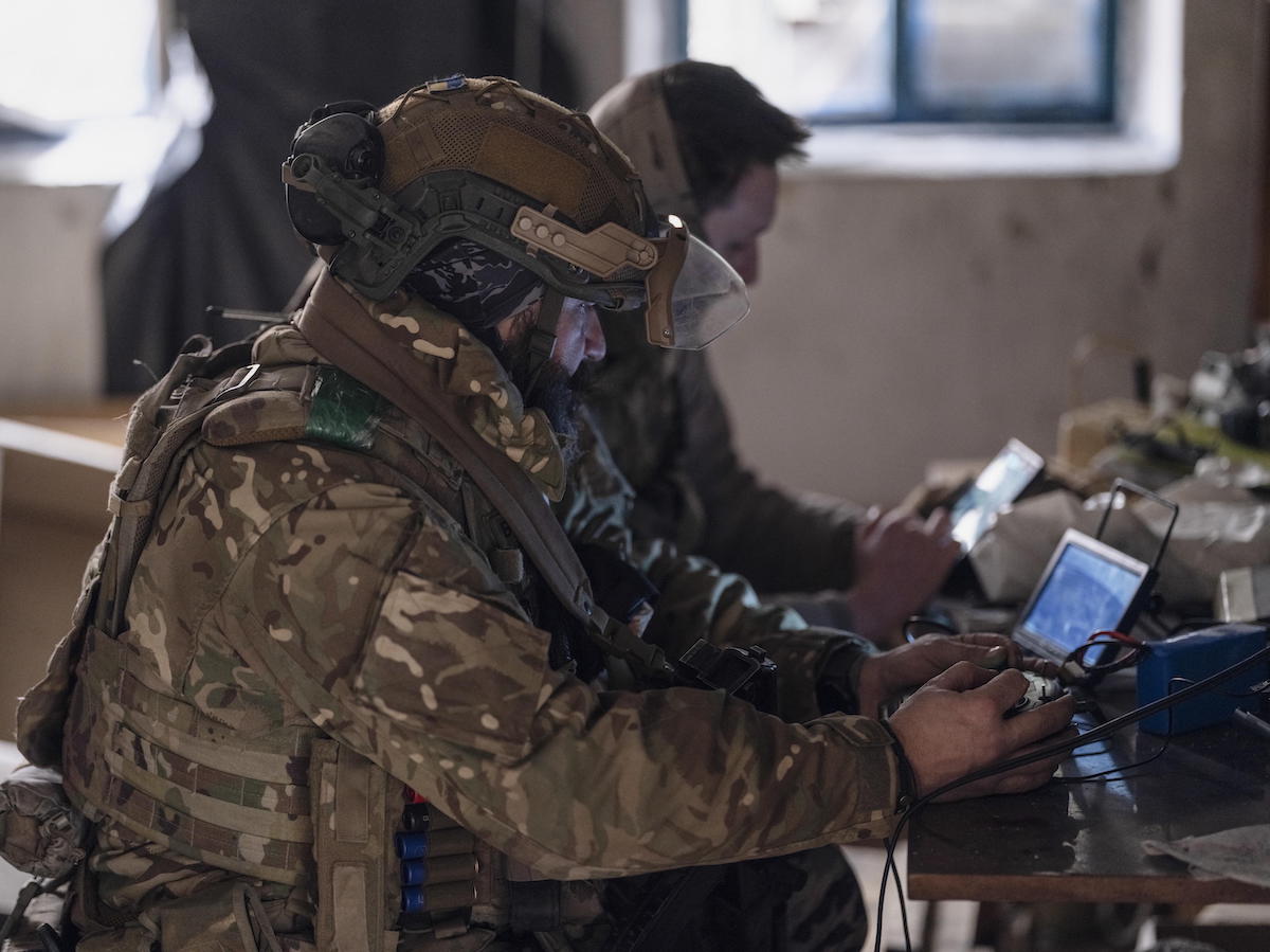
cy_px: 476
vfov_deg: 17.0
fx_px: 3191
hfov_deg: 22.5
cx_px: 635
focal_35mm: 87
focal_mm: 110
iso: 1250
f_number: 2
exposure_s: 1/30
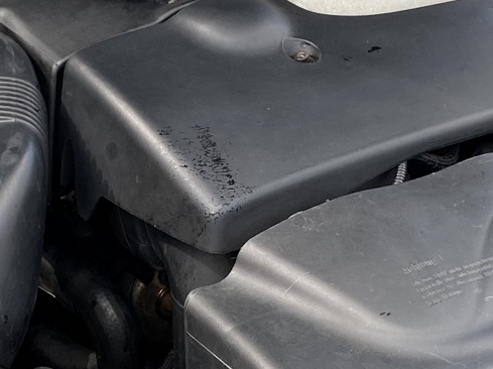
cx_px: 119
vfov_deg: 13.5
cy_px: 274
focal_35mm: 109
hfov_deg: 17.9
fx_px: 1551
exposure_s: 1/275
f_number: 1.8
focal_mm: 4.25
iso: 32
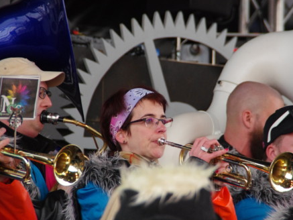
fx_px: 2786
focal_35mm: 329
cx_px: 162
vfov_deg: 4.5
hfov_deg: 6.0
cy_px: 110
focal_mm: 200
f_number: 6.3
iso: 3200
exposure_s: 1/200
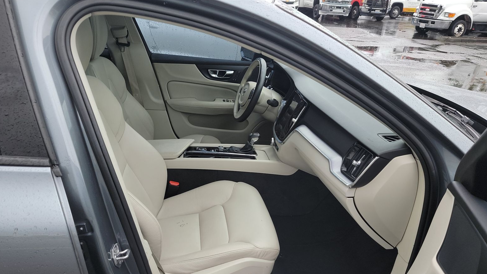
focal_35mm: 27
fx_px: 349
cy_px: 174
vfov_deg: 42.5
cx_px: 245
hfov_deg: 69.8
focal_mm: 6.7
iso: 58
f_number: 1.8
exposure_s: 1/59
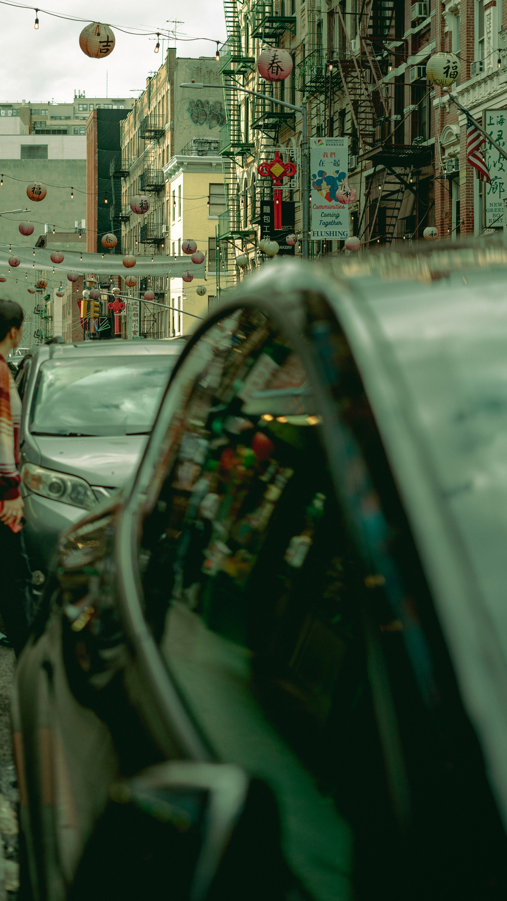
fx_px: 1506
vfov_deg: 33.3
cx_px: 160
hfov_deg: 19.0
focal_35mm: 63
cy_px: 392
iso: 100
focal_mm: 50
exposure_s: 1/800
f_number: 2.8
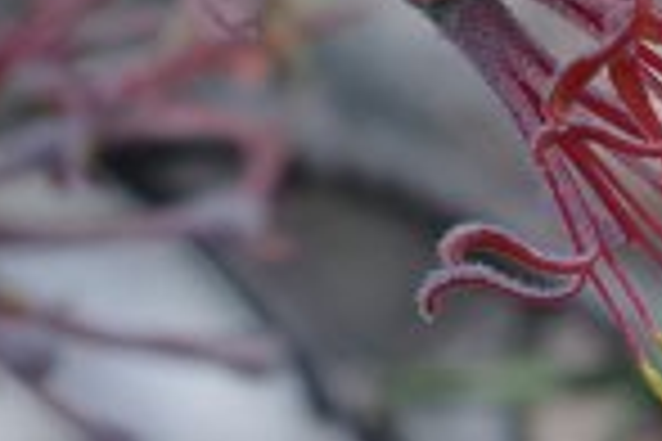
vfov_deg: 4.9
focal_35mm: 276
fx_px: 5075
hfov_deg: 7.4
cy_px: -292
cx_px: -61
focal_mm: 55
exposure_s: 1/125
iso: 200
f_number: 8
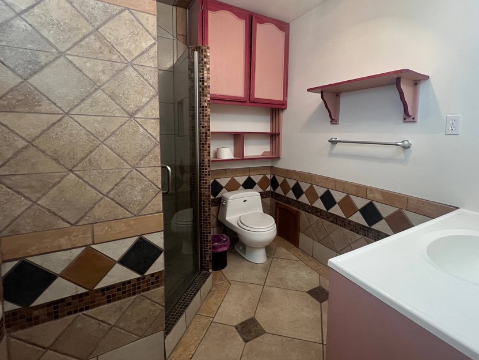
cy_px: 156
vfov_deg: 77.7
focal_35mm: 16
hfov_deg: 94.3
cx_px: 261
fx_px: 221
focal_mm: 1.57
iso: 250
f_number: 1.8
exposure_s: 1/60
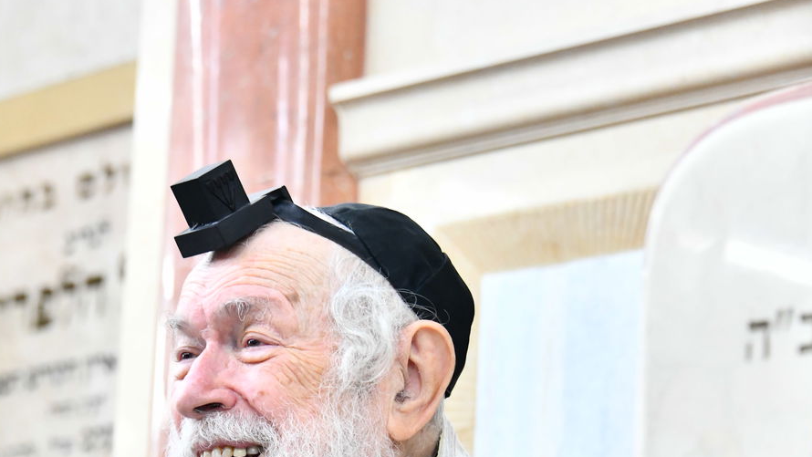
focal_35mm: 173
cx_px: 232
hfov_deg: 12.4
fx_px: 3726
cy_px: 414
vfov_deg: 7.0
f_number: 5.6
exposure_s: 1/125
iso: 4000
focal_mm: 105
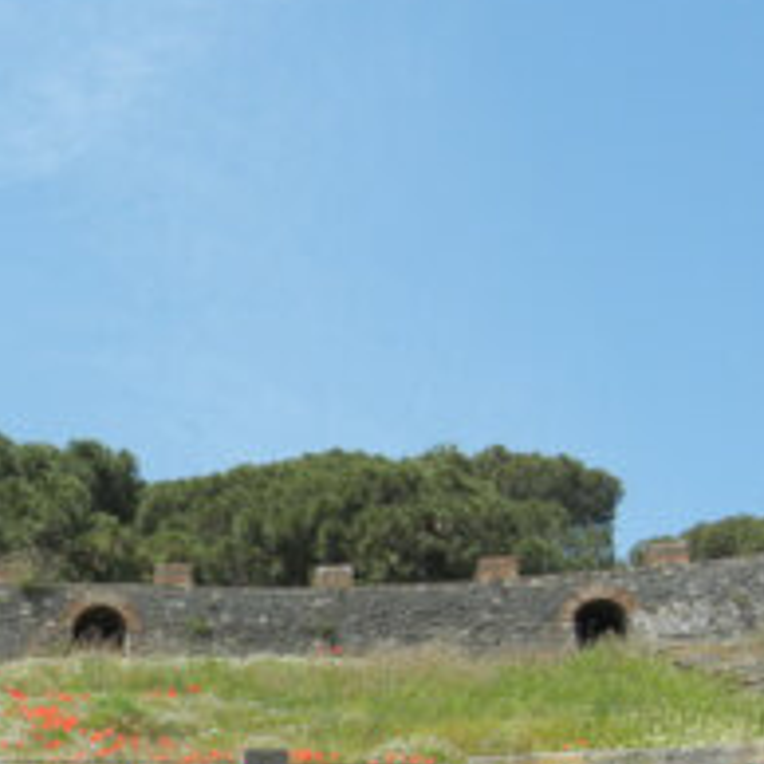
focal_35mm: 82
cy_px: 732
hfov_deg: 20.2
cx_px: -83
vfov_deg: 20.6
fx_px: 2048
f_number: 7
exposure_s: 1/340
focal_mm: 5.4
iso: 160
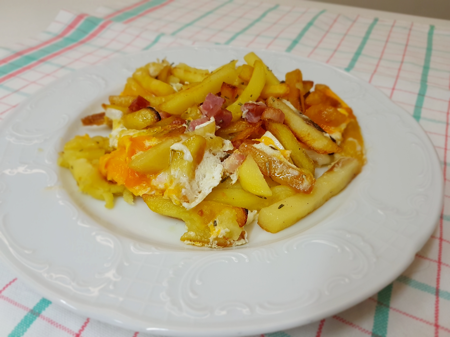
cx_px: 225
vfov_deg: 53.1
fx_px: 338
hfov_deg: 67.3
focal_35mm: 26
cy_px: 168
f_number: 1.7
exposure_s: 1/50
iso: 100
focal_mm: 4.2
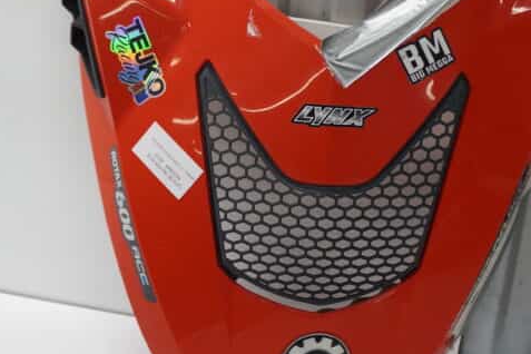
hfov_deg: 34.2
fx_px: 855
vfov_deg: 23.1
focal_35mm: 58
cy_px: 86
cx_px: 353
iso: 160
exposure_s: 1/60
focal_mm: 18
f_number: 3.5
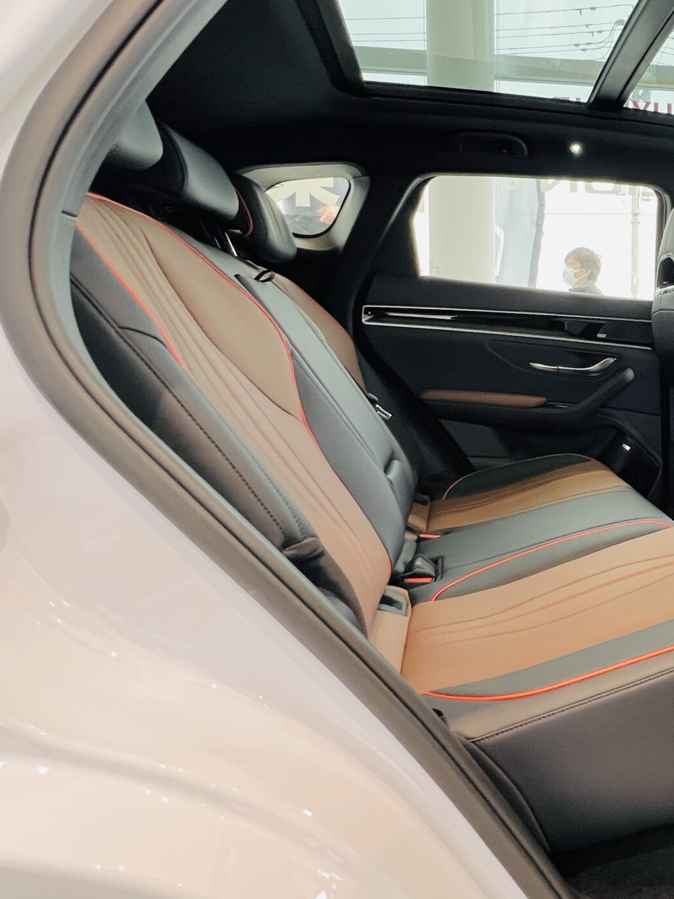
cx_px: 682
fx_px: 623
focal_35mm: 24
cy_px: 426
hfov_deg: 46.9
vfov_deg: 71.5
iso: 250
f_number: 1.8
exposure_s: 1/96
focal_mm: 1.57
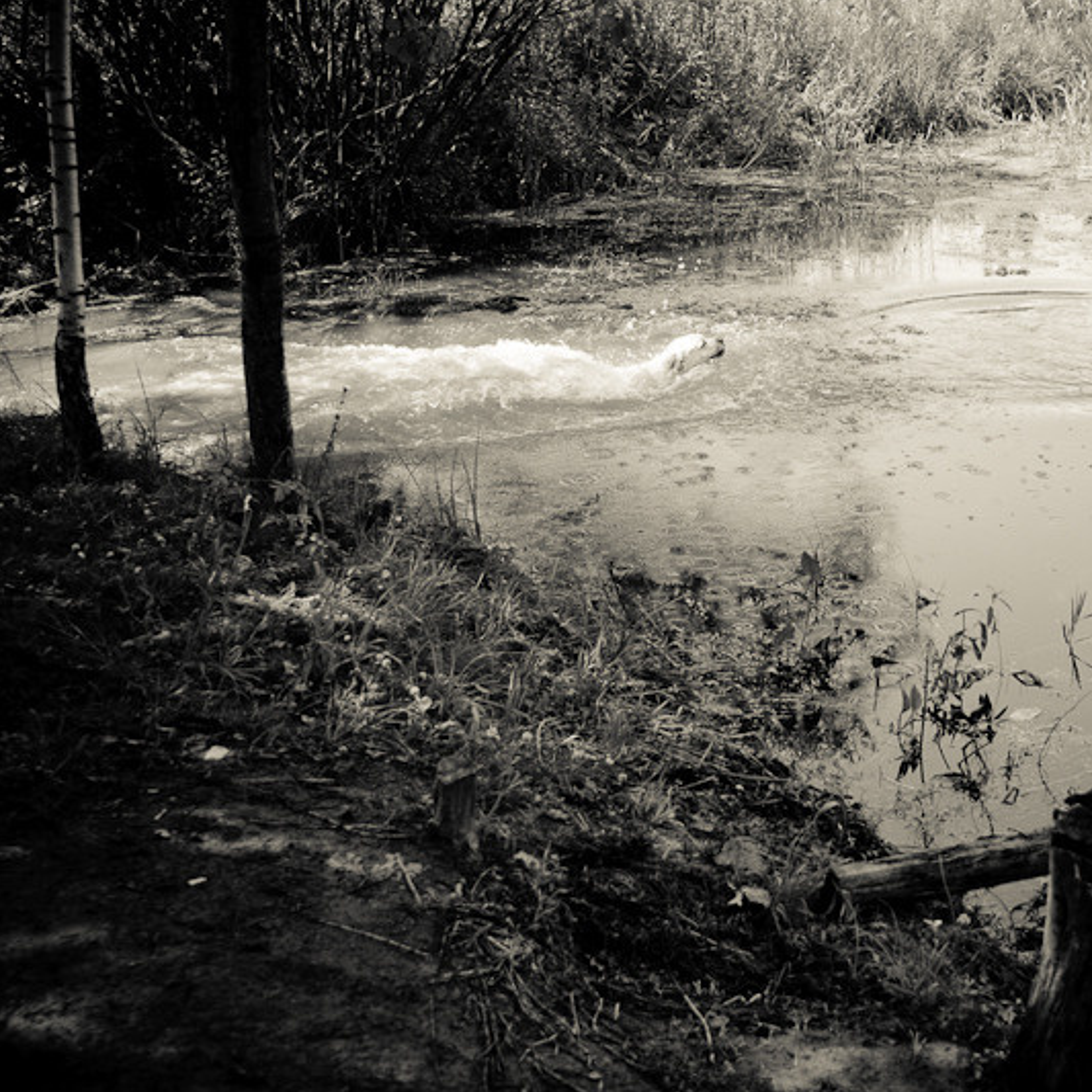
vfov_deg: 36.8
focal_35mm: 46
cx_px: 738
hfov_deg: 36.4
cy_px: 547
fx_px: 1642
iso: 100
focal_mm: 24
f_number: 2.8
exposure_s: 1/800
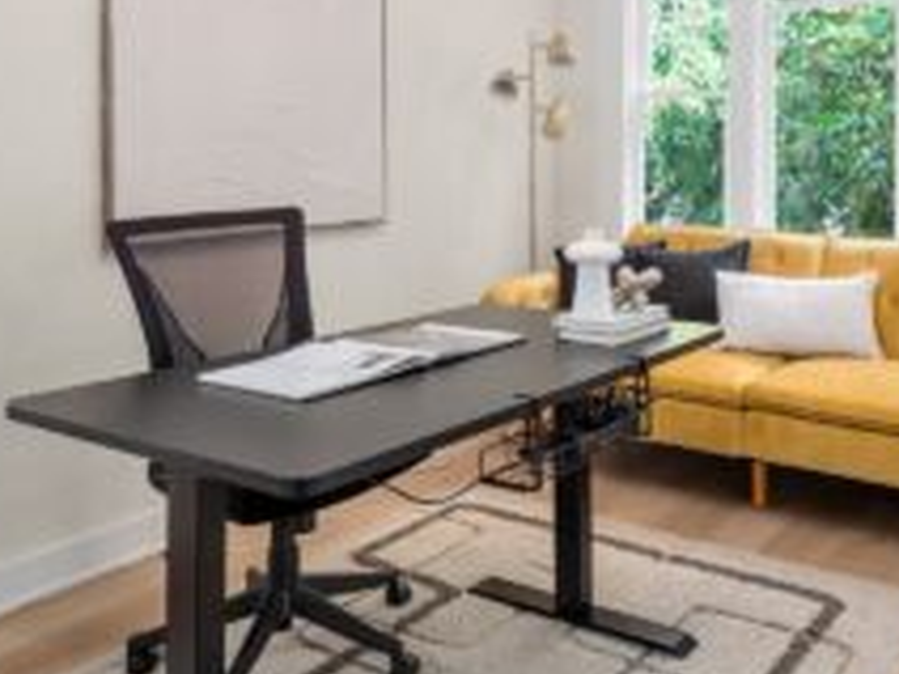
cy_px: 140
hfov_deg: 52.1
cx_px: 649
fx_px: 883
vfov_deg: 40.2
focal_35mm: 34
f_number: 7.1
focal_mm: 9
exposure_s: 1/13
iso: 400
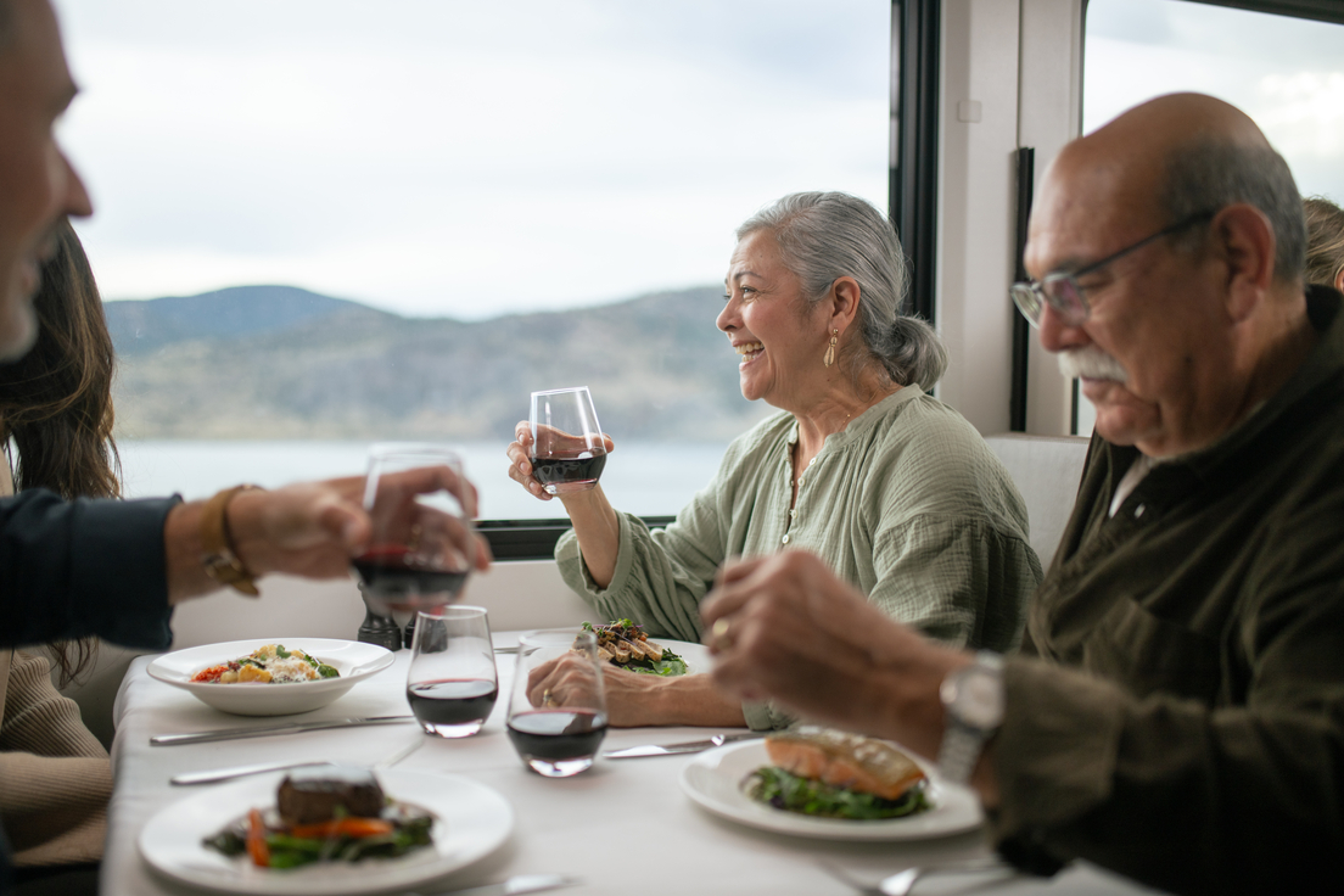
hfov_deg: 54.4
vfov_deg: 37.9
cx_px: 672
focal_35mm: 35
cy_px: 448
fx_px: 1307
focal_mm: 35
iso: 125
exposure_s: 1/640
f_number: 1.4
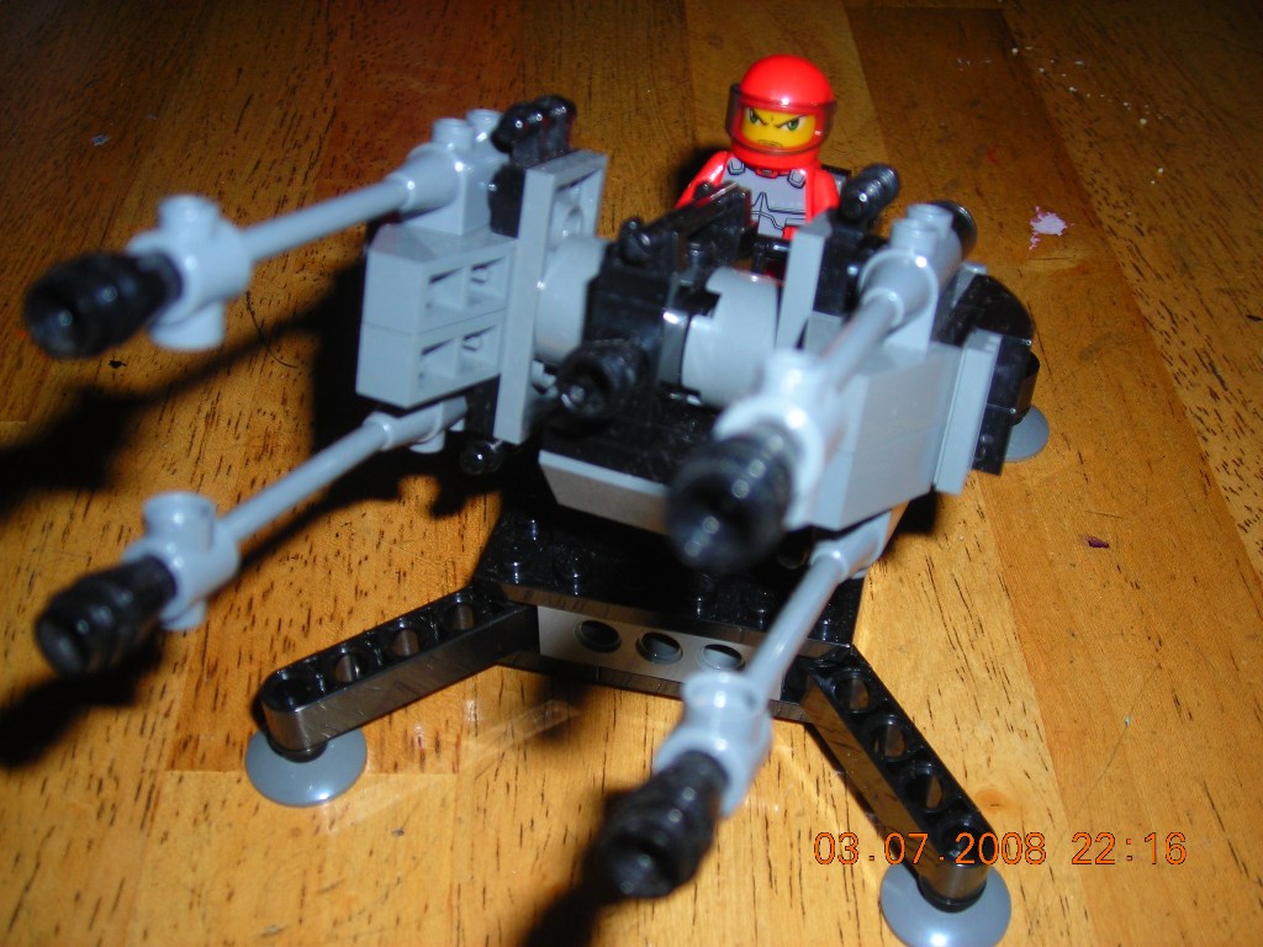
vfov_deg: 35.1
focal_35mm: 41
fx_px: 1496
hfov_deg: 45.8
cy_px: 474
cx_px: 632
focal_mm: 6.8
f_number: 6.6
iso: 50
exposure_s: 1/60.1
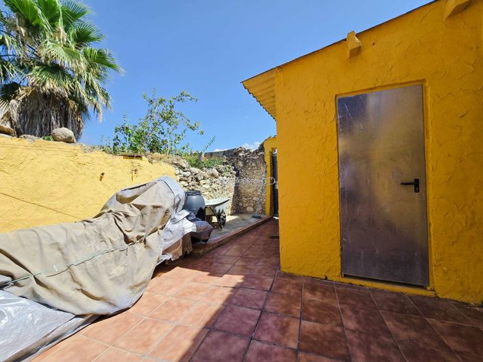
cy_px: 181
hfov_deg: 106.2
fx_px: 181
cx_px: 242
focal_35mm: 13
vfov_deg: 89.9
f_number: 2.2
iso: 50
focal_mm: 2.2
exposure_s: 1/1789
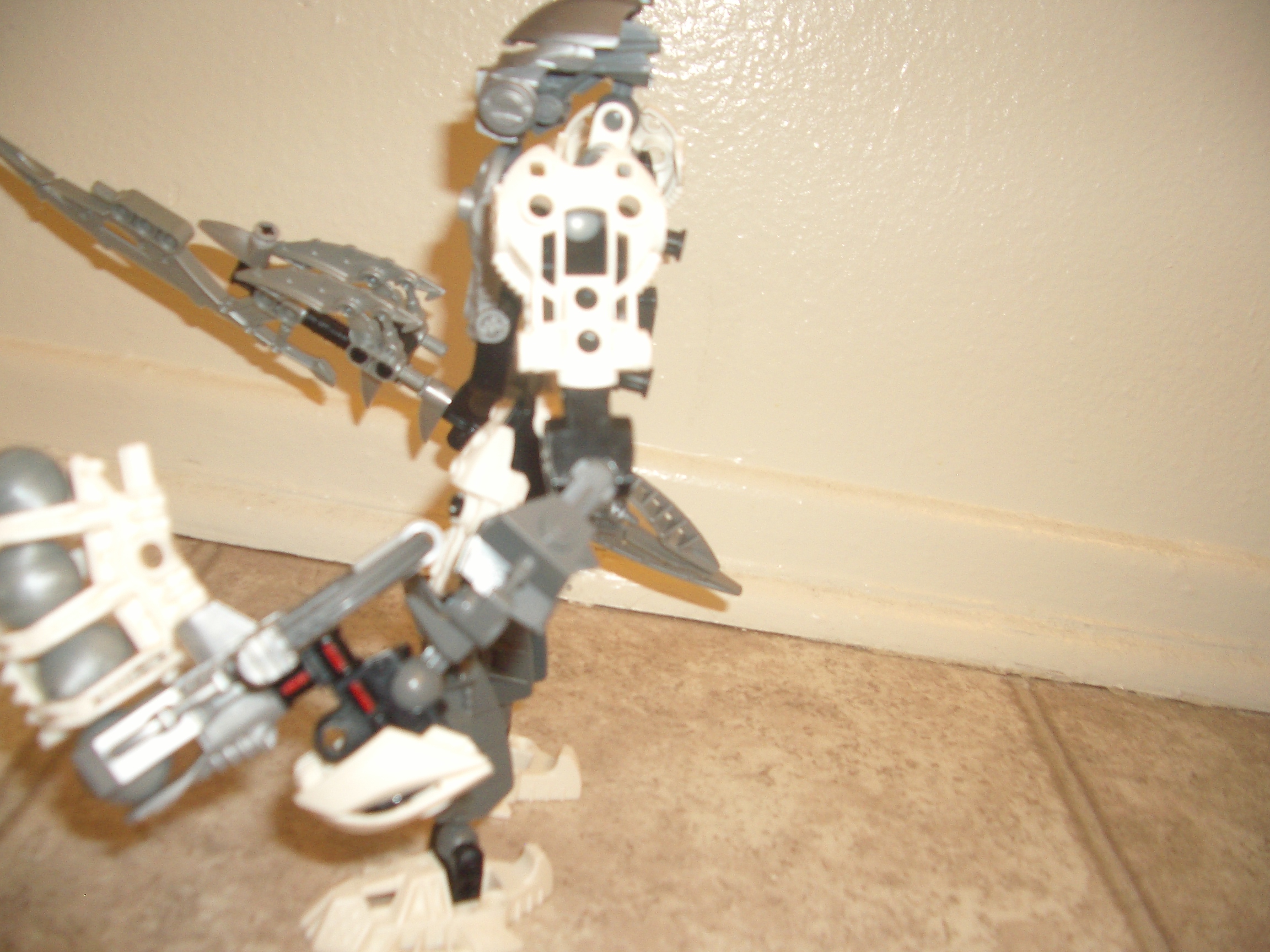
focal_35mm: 35
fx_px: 1284
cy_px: 476
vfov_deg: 40.7
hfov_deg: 52.6
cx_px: 635
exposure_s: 1/60
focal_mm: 5.8
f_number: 2.6
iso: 100
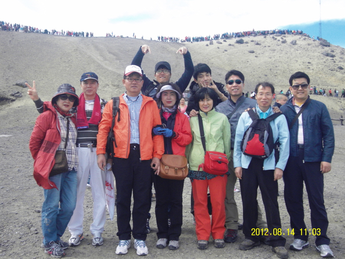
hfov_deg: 39.7
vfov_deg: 30.3
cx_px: 172
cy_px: 130
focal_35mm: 48
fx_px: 478
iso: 200
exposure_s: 1/125
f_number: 9.9
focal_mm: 8.5
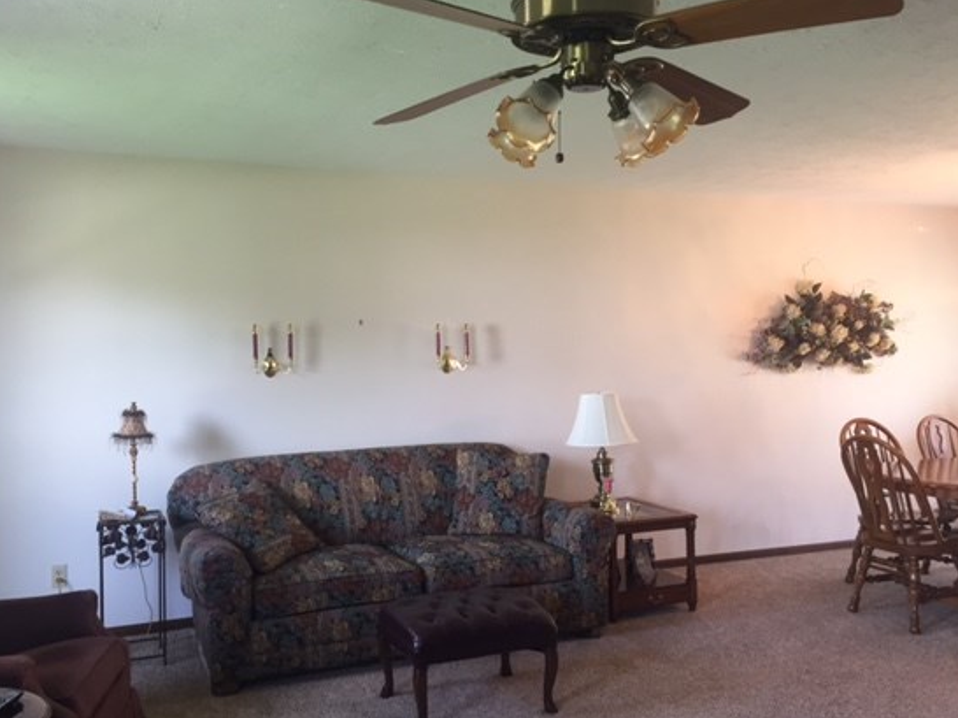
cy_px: 360
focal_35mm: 34
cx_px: 460
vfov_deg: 41.8
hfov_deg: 54.0
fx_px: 941
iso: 64
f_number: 2.2
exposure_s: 1/30
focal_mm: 4.15
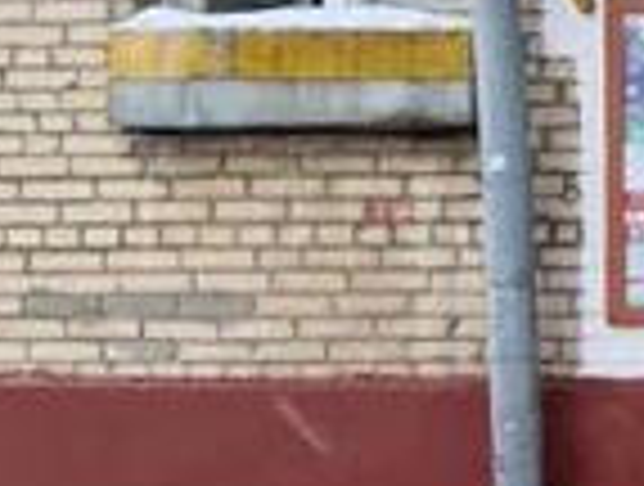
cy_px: 122
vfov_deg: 25.0
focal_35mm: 58
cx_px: 937
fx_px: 1082
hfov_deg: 25.7
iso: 64
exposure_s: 1/100
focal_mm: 2.2
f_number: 2.2
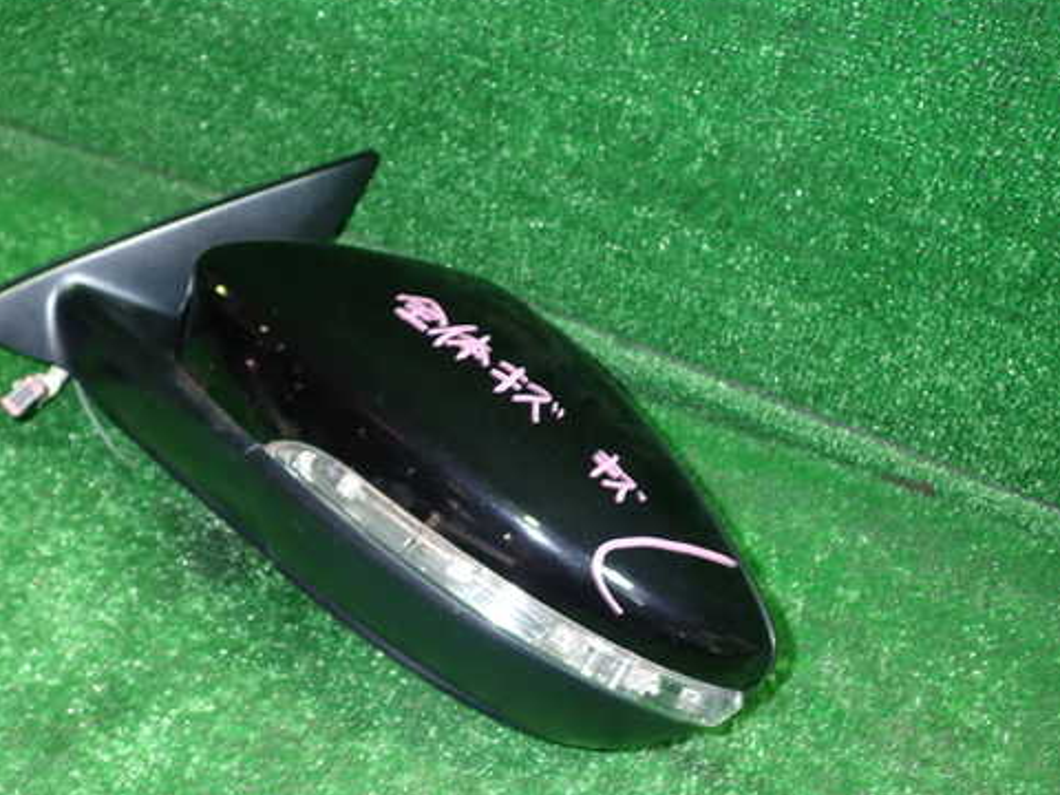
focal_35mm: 40
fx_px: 1225
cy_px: 393
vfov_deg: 36.0
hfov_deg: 46.5
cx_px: 413
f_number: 2.4
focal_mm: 5.79
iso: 200
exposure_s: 1/30
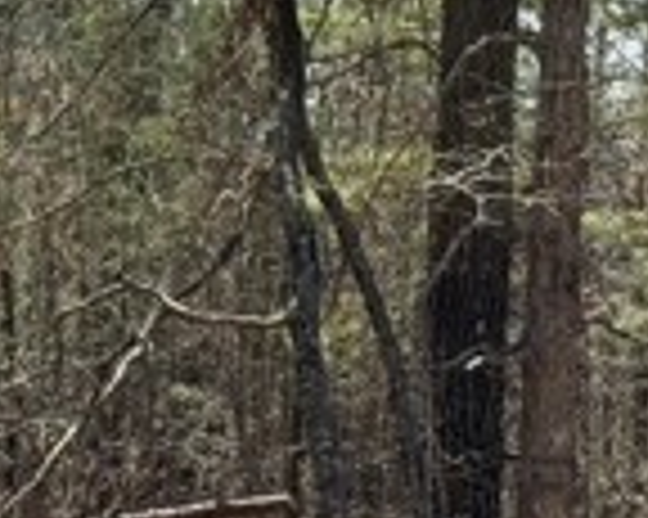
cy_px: 54
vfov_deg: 11.8
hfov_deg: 14.6
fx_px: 2491
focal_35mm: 130
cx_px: -9
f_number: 1.78
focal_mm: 6.76
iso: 100
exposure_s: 1/2762
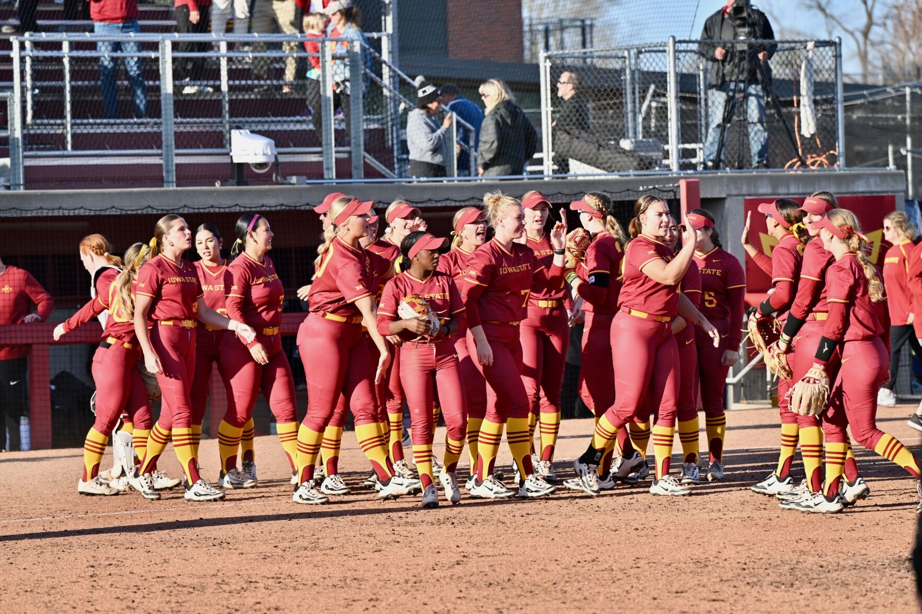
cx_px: 461
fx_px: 5121
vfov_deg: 6.9
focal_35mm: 200
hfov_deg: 10.3
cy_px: 307
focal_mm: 200
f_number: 5.6
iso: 800
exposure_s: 1/2500
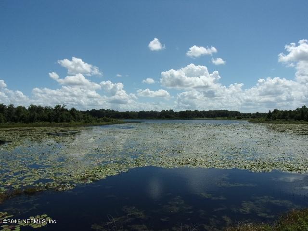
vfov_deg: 56.8
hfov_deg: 71.6
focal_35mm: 24
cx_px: 154
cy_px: 116
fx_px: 214
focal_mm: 4.3
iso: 80
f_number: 10.8
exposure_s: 1/220
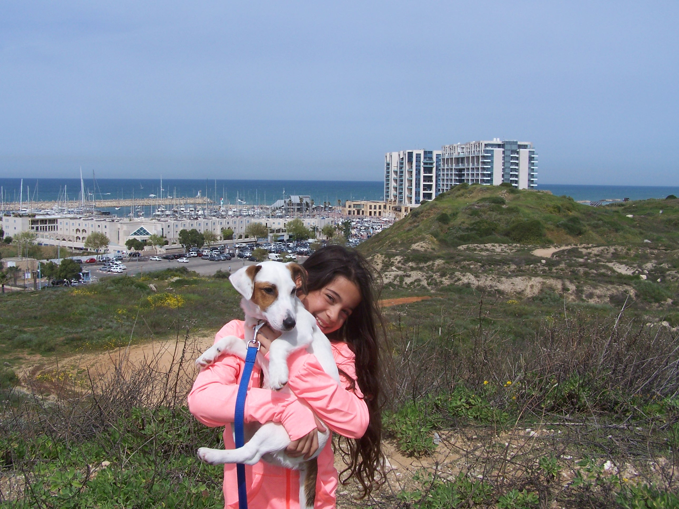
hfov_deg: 49.0
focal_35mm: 38
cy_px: 254
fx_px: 745
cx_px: 340
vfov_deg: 37.7
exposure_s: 1/750
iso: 80
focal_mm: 6.3
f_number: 5.6
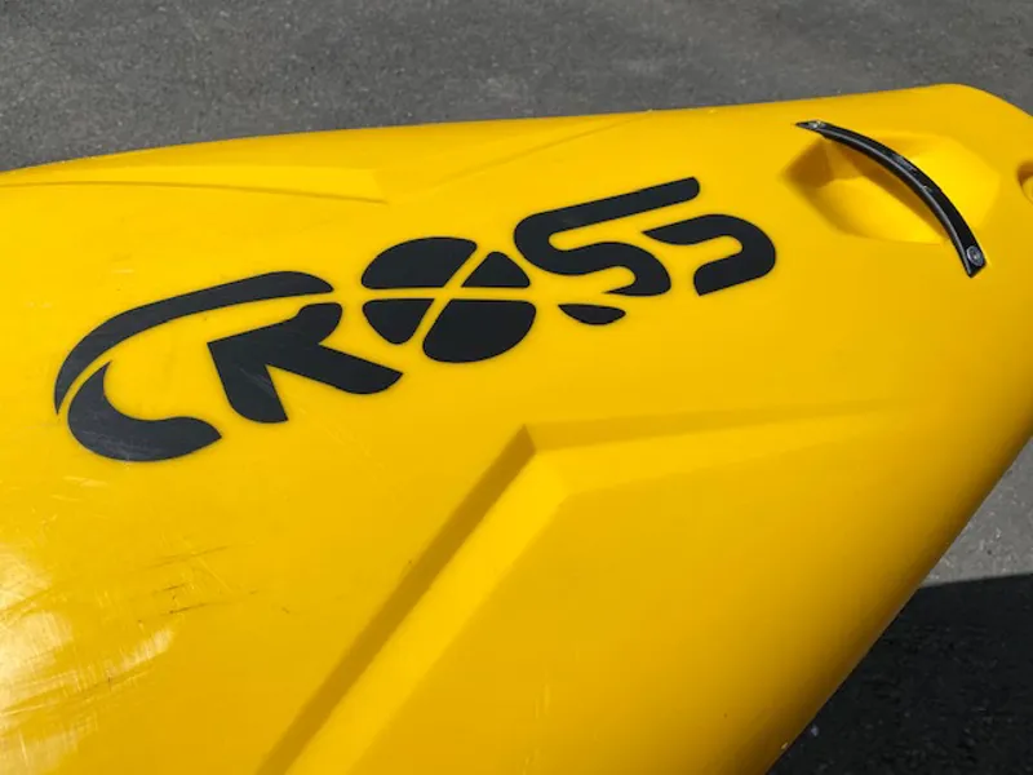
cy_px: 388
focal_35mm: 26
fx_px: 776
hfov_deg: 67.3
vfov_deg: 53.1
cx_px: 516
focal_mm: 4.25
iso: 32
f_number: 1.8
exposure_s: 1/6410
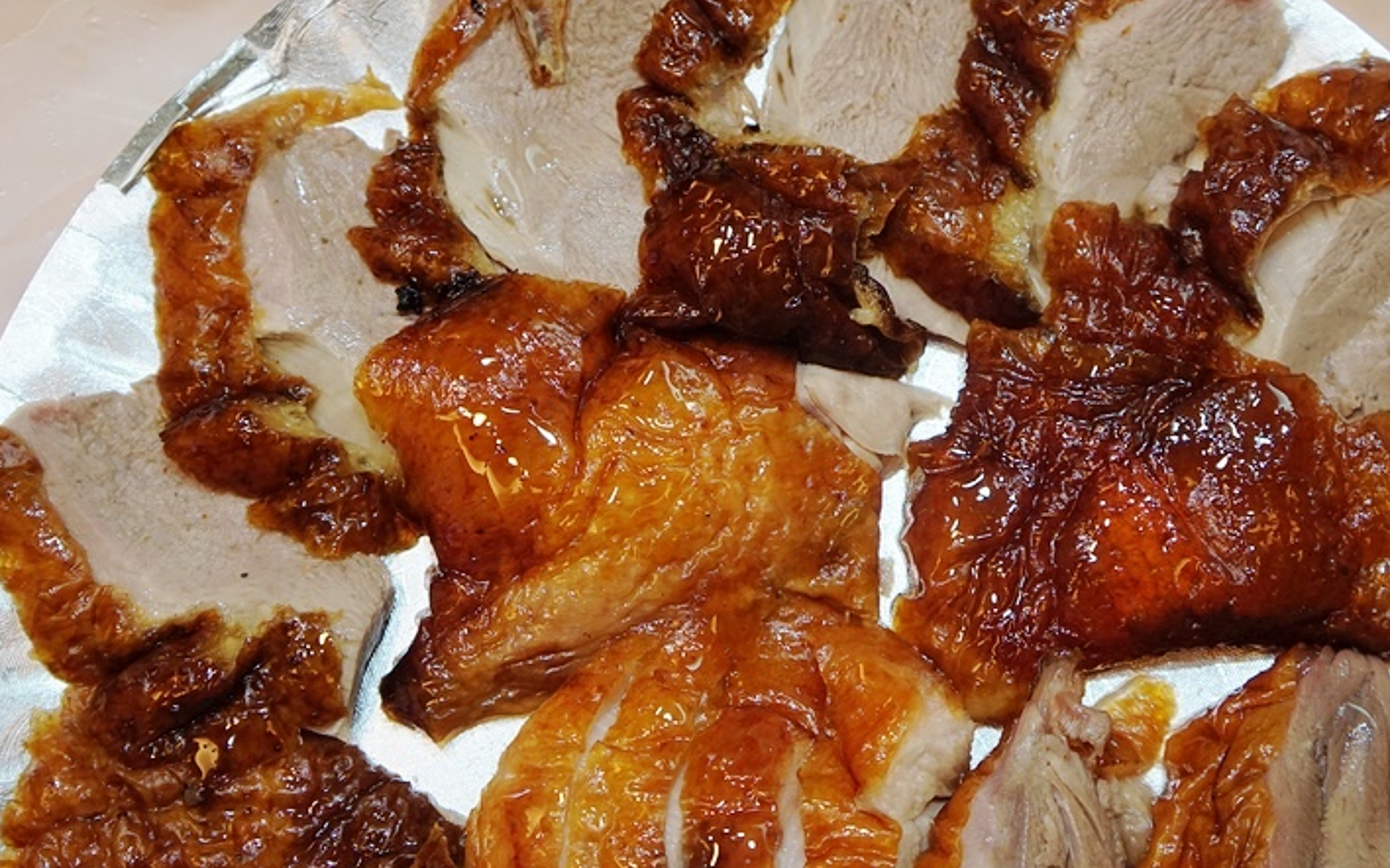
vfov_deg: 21.7
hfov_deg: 34.1
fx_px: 2262
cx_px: 756
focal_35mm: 60
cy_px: 502
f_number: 4
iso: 800
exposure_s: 1/60
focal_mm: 27
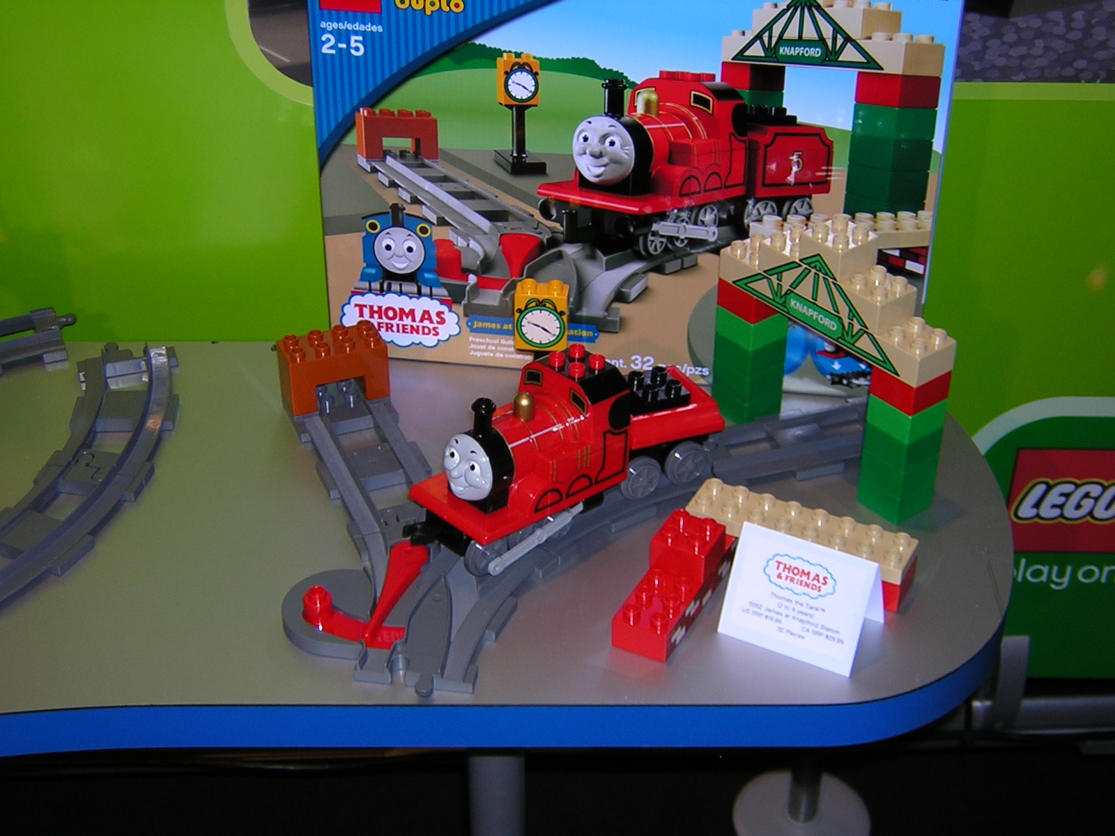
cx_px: 558
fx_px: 1739
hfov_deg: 35.5
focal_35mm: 54
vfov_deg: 27.0
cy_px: 418
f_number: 3.2
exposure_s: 1/60.1
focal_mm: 7.1
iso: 100
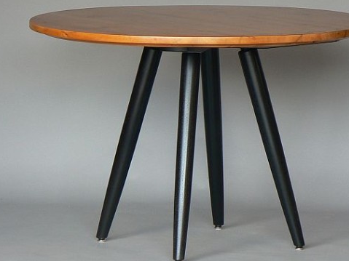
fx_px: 2580
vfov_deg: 5.8
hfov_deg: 7.7
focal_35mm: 256
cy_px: 137
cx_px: 199
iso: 80
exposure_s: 1/30
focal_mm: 26.2
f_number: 3.3
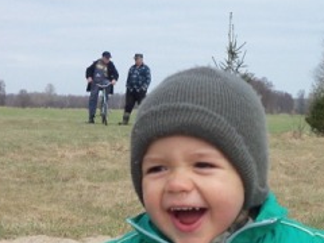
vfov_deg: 17.2
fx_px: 796
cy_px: 202
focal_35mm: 85
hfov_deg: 23.0
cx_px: 131
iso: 100
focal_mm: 5.7
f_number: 8.8
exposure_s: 1/125
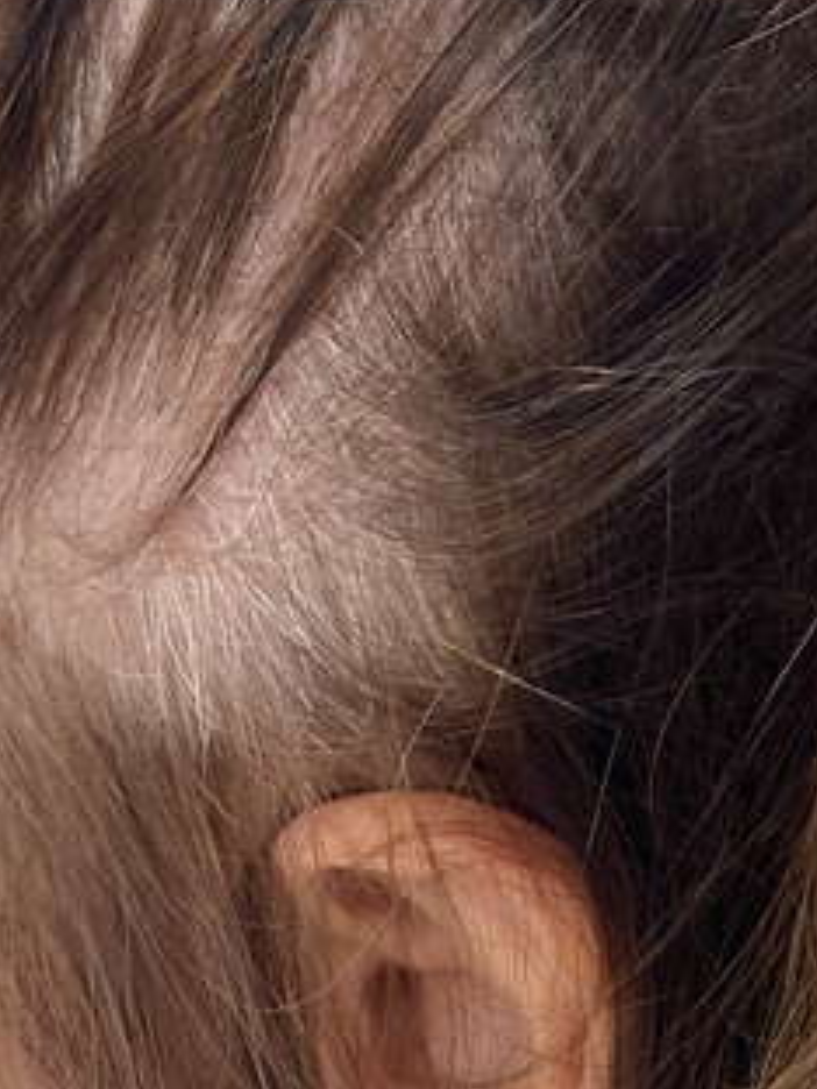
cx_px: 395
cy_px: 227
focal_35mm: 68
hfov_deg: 21.6
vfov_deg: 28.0
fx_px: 2140
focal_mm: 4.25
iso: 125
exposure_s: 1/121
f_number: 1.8
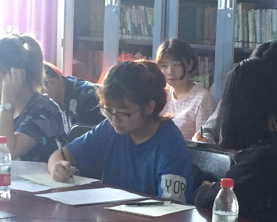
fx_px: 1041
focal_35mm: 127
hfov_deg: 15.1
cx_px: 102
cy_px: 155
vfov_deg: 12.1
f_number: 2.2
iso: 160
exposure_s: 1/33
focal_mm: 4.15
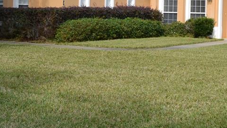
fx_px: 422
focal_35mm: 70
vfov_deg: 16.8
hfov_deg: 29.4
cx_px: 181
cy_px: 1
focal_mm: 21
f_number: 9
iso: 100
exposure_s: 1/320
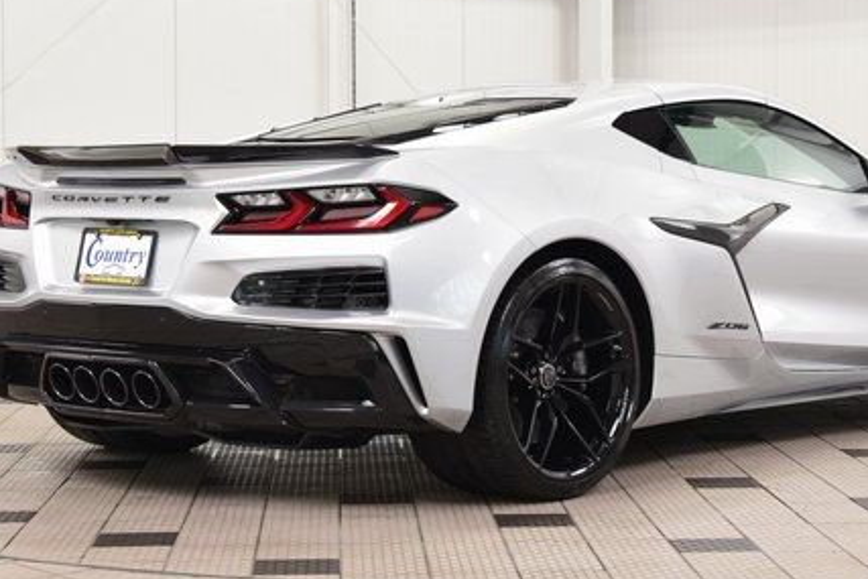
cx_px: 518
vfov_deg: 15.2
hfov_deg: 22.6
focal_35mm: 90
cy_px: 241
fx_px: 2171
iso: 1600
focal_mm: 40
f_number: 8
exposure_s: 1/60
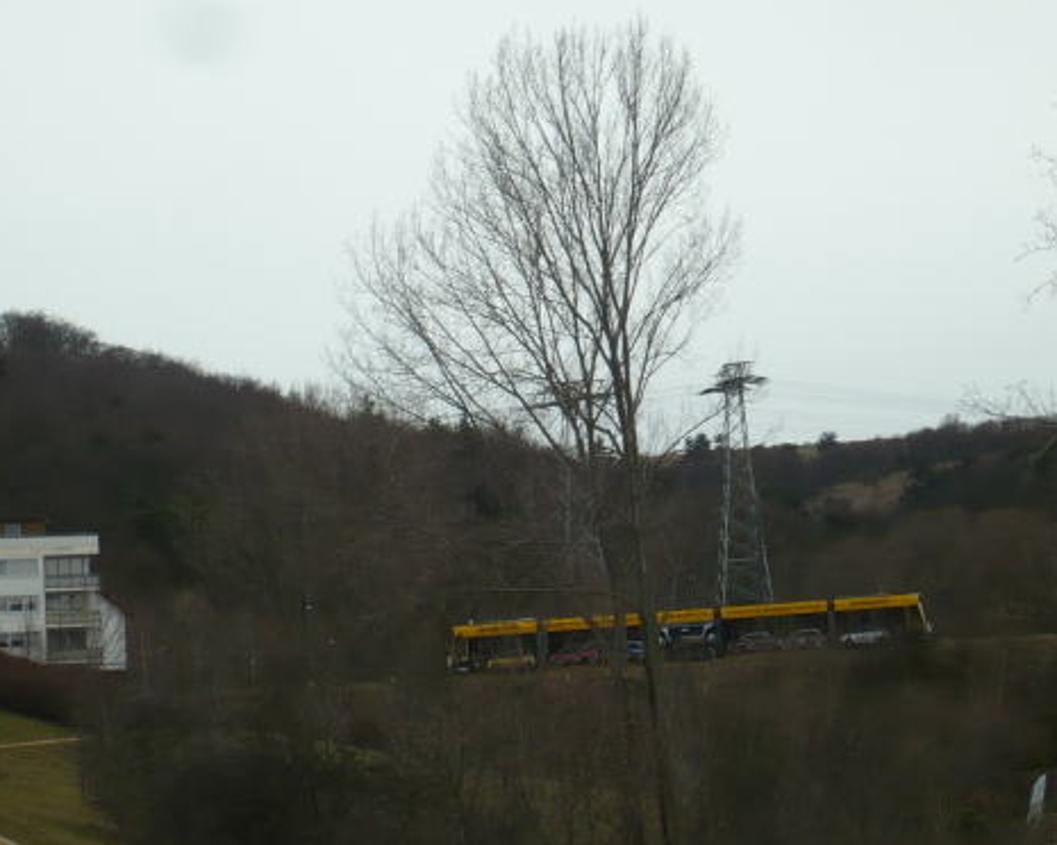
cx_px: 541
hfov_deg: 12.8
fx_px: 4724
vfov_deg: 10.2
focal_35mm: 151
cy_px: 421
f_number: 5
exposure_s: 1/80
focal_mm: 17.4
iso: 100
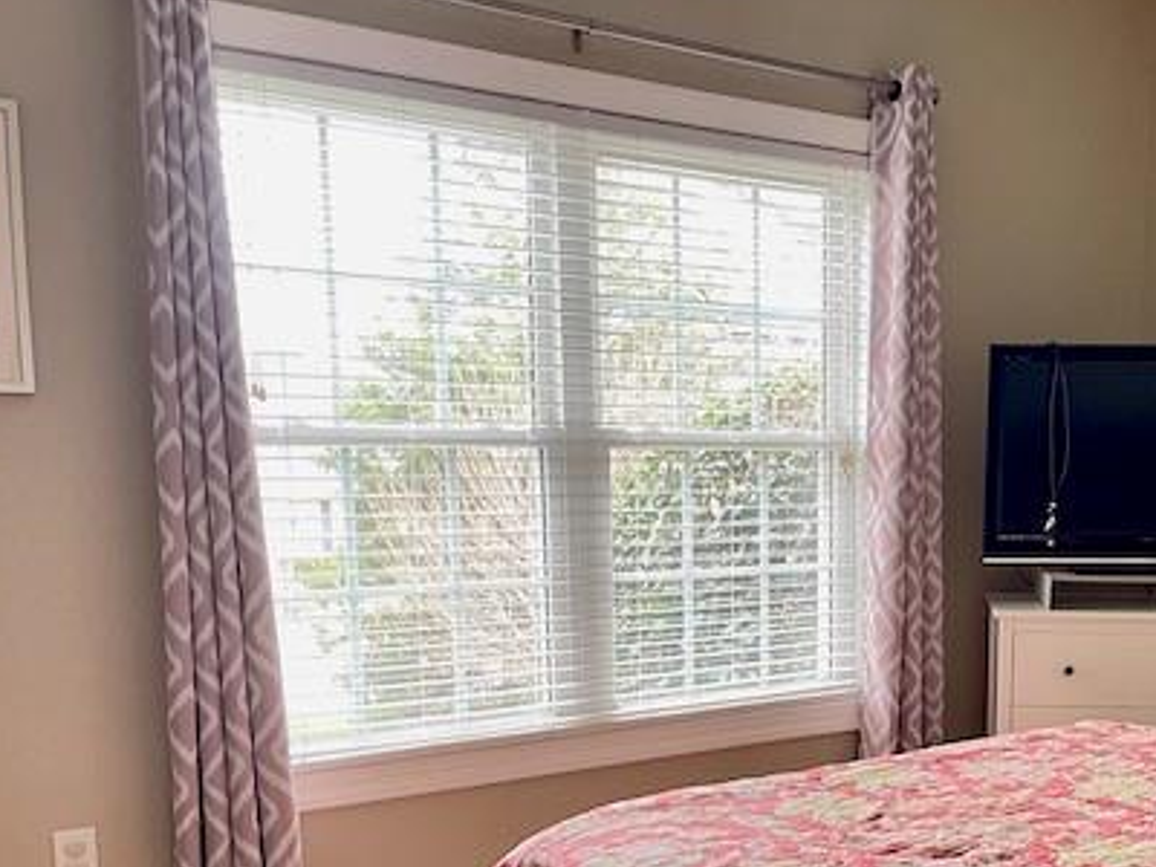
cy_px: 659
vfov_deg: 35.1
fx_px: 1336
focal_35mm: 40
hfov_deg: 45.4
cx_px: 844
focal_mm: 5.1
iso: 125
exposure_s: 1/60
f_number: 1.6
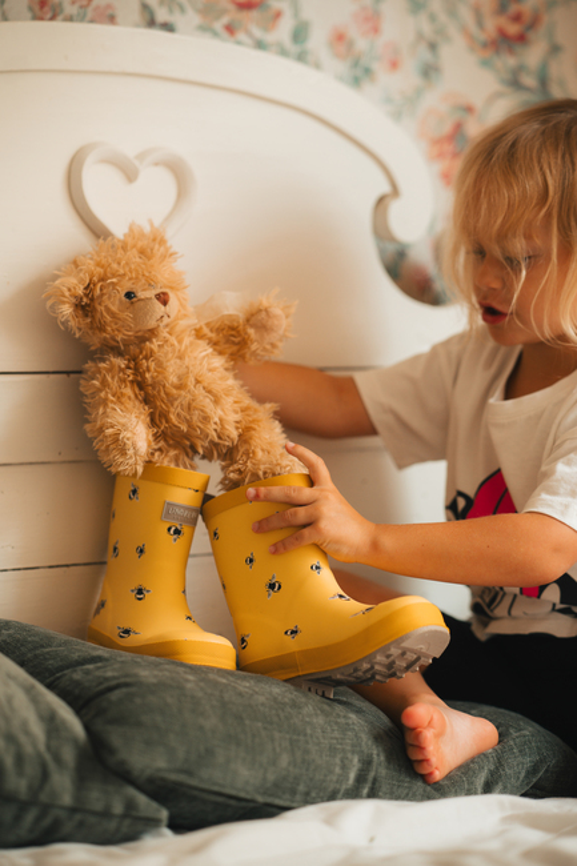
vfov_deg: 23.9
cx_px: 288
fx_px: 2044
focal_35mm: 85
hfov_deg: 16.1
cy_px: 433
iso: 640
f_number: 2.5
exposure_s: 1/200
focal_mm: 85
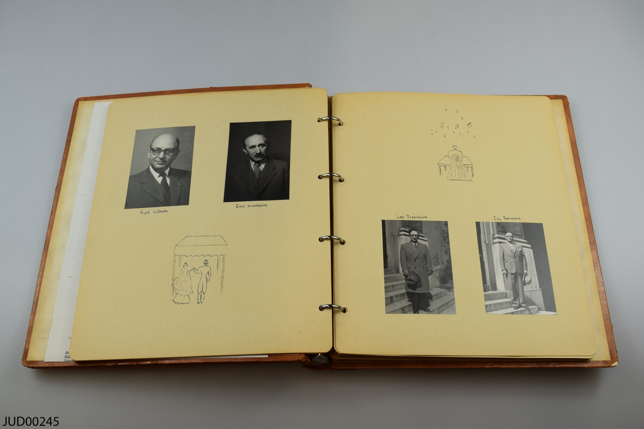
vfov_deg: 33.0
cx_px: 322
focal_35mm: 40
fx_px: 724
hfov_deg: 47.9
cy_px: 214
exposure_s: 1/250
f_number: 8
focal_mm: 27
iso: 400
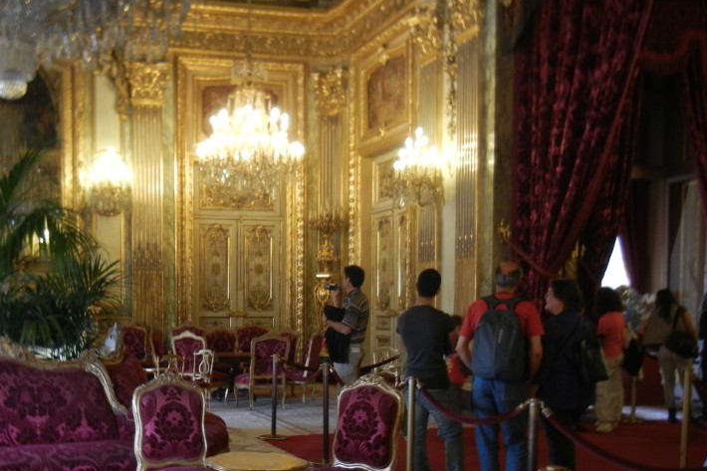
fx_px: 883
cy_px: 355
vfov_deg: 29.4
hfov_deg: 42.7
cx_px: 207
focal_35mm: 45
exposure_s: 1/5.5
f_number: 3.5
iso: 200
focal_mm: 5.4
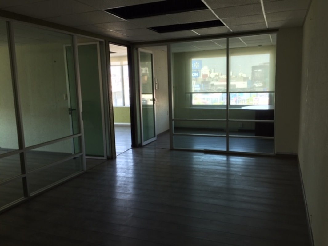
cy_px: 123
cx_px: 164
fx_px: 275
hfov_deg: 61.6
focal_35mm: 29
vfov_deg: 48.2
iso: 32
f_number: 2.2
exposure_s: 1/40
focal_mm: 4.15
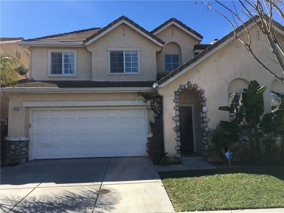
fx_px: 238
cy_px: 106
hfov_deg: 61.7
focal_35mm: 29
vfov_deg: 48.2
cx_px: 142
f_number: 2.2
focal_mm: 4.15
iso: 25
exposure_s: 1/1054
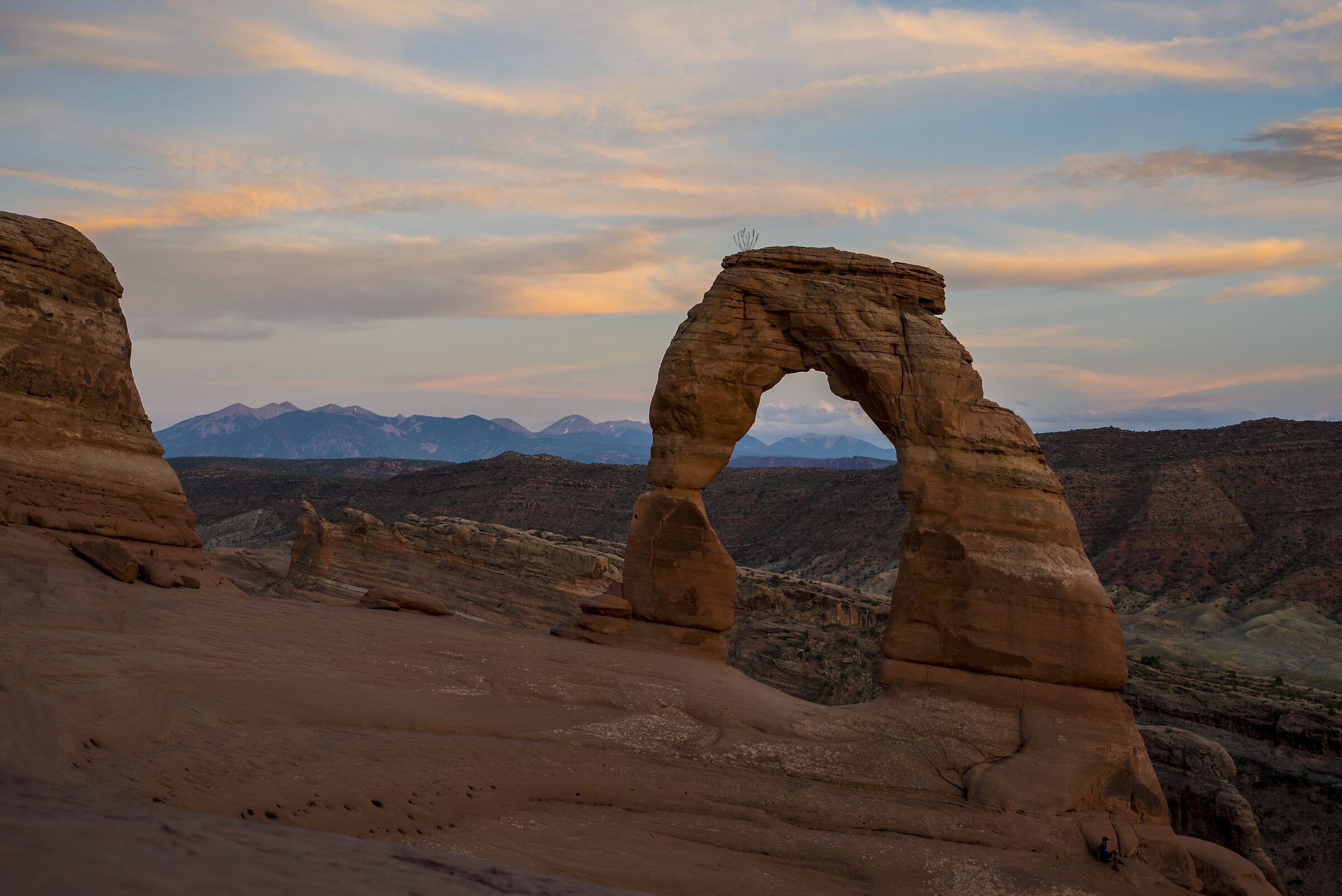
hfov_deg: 42.7
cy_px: 448
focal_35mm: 46
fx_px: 1715
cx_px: 671
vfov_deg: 29.3
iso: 800
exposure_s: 1/200
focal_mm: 46
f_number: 5.6
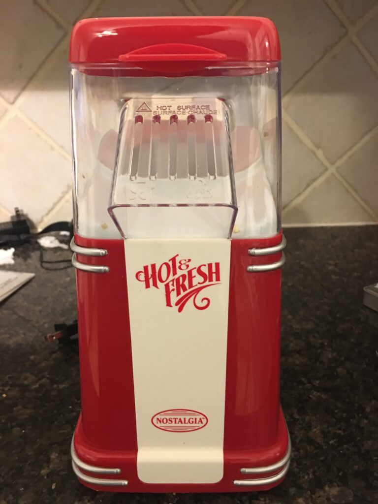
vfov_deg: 61.7
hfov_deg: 48.2
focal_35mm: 29
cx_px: 189
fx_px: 422
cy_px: 252
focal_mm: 4.15
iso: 64
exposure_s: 1/4
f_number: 2.2
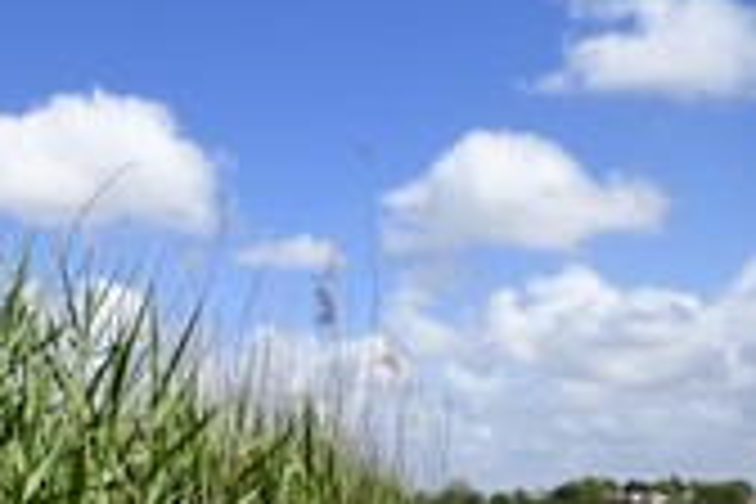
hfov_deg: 28.4
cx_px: -182
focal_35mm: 60
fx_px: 1260
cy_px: 576
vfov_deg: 21.3
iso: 200
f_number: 8
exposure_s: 1/800
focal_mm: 24
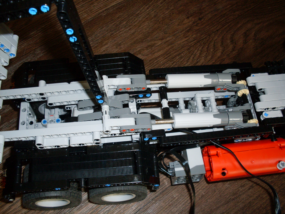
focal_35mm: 38
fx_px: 313
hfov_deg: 49.0
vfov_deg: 37.7
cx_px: 142
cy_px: 107
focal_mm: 6.3
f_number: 2.8
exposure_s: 1/45
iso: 100
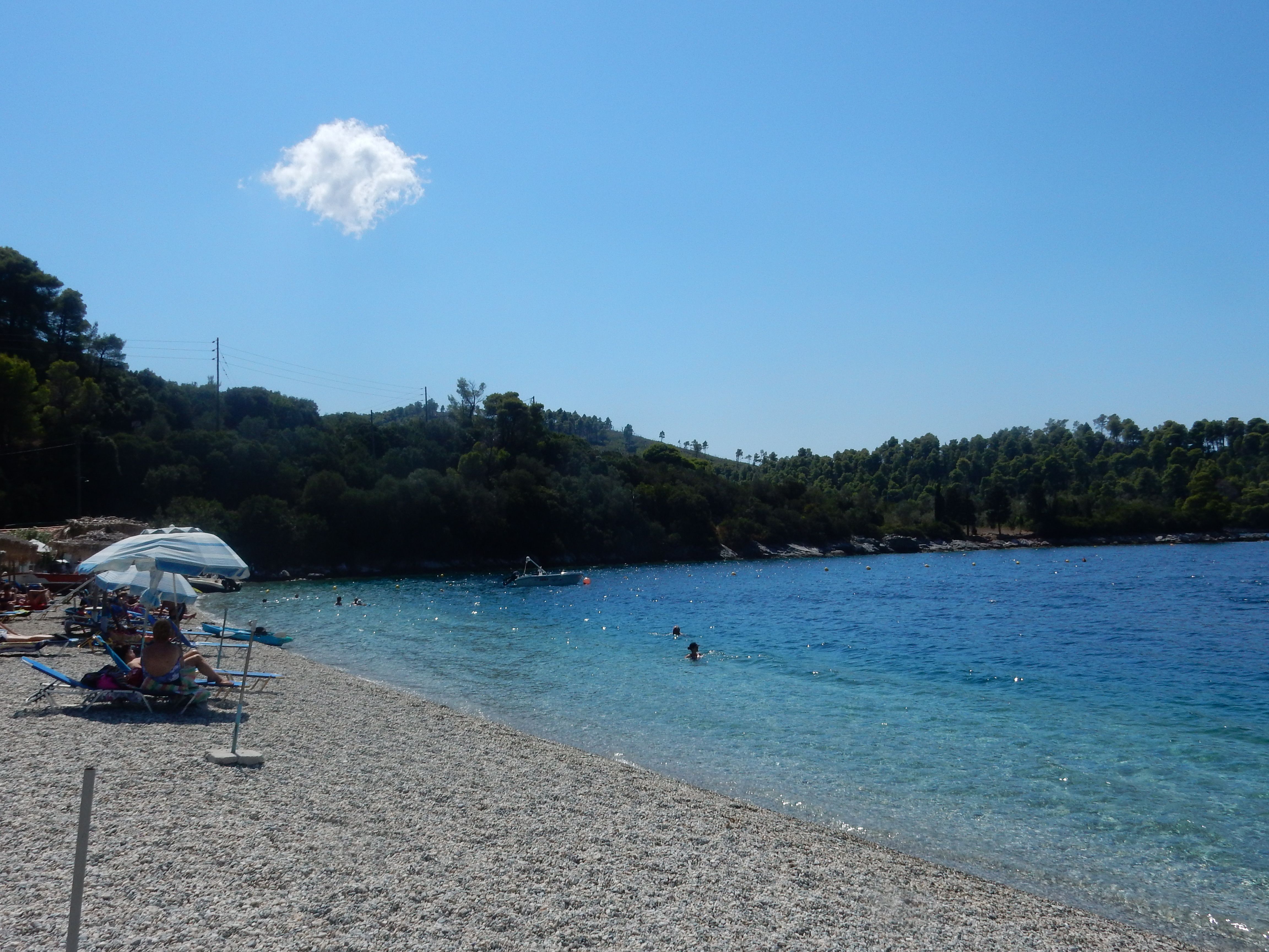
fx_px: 1100
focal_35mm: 30
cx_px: 634
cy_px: 476
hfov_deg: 60.0
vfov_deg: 46.8
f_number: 4.8
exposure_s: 1/2000
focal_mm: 5.4
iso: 125
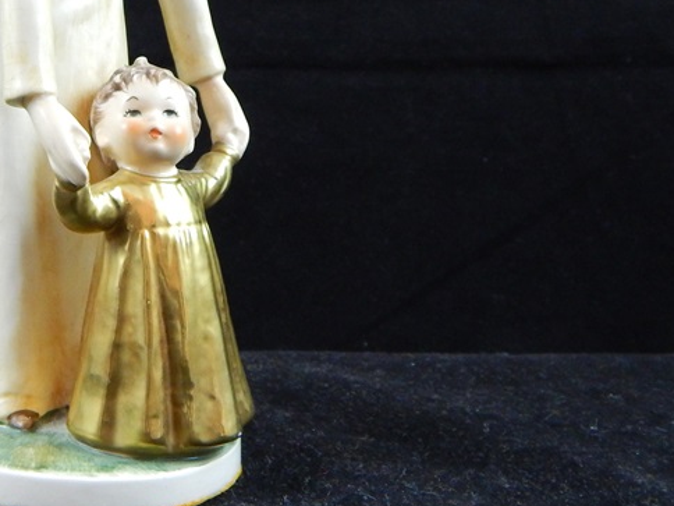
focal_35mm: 64
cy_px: 54
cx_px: 84
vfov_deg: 22.4
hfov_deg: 29.2
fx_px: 1246
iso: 400
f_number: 3.2
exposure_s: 1/30
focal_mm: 5.6
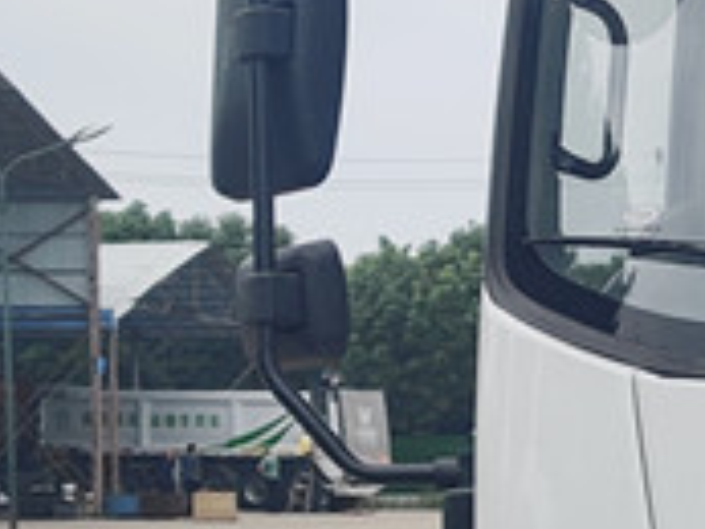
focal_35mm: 125
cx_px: 1292
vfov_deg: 11.7
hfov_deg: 13.9
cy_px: 553
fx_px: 2548
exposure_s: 1/1682
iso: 100
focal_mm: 4.75
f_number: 1.65
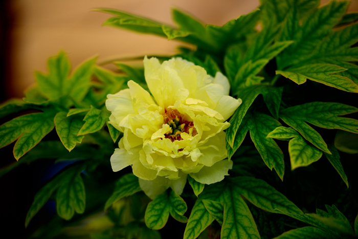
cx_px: 179
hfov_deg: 10.3
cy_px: 120
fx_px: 1989
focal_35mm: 200
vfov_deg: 6.9
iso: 200
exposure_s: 1/640
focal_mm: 200
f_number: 2.8
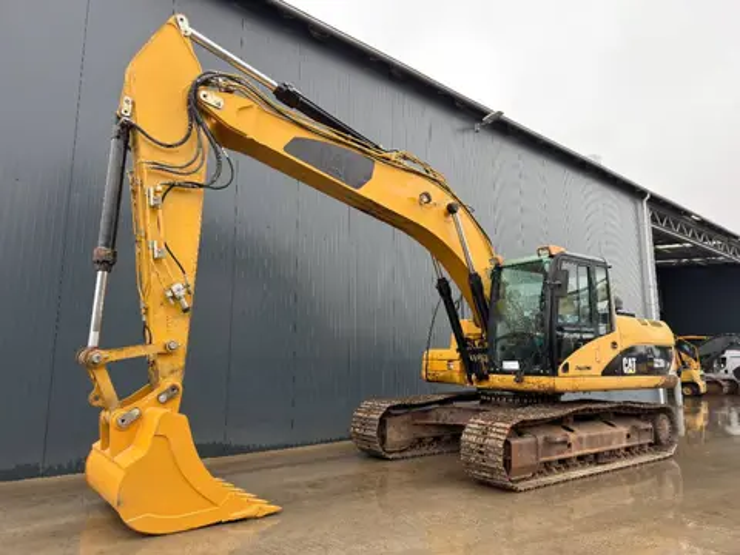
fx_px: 513
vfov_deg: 56.8
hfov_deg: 71.6
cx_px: 370
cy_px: 278
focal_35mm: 24
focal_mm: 6.76
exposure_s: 1/171
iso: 64
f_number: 1.78
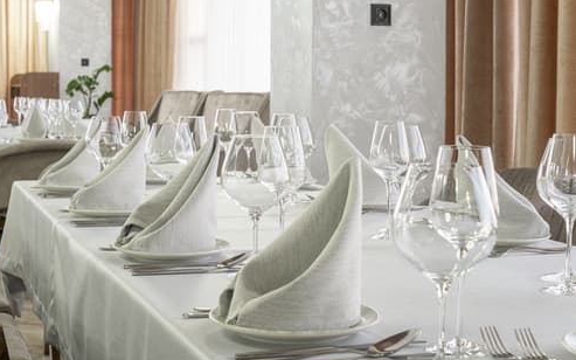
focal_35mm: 64
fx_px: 997
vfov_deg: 20.5
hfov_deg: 32.2
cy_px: 174
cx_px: 285
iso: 200
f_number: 8
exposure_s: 1/4
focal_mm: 41
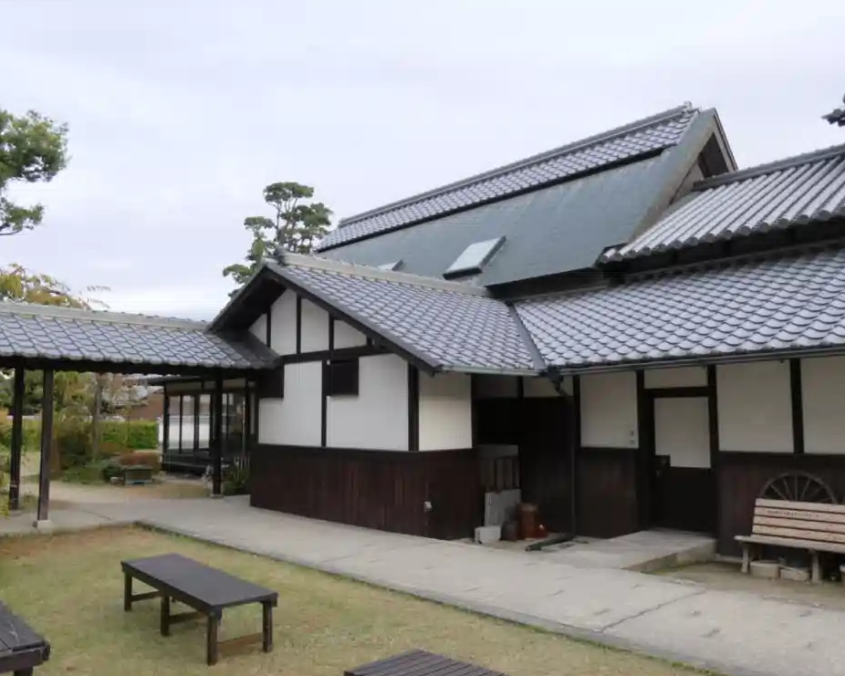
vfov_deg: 53.2
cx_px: 428
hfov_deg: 64.1
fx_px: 675
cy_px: 359
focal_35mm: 27
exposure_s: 1/80
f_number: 3.3
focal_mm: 4.3
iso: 80
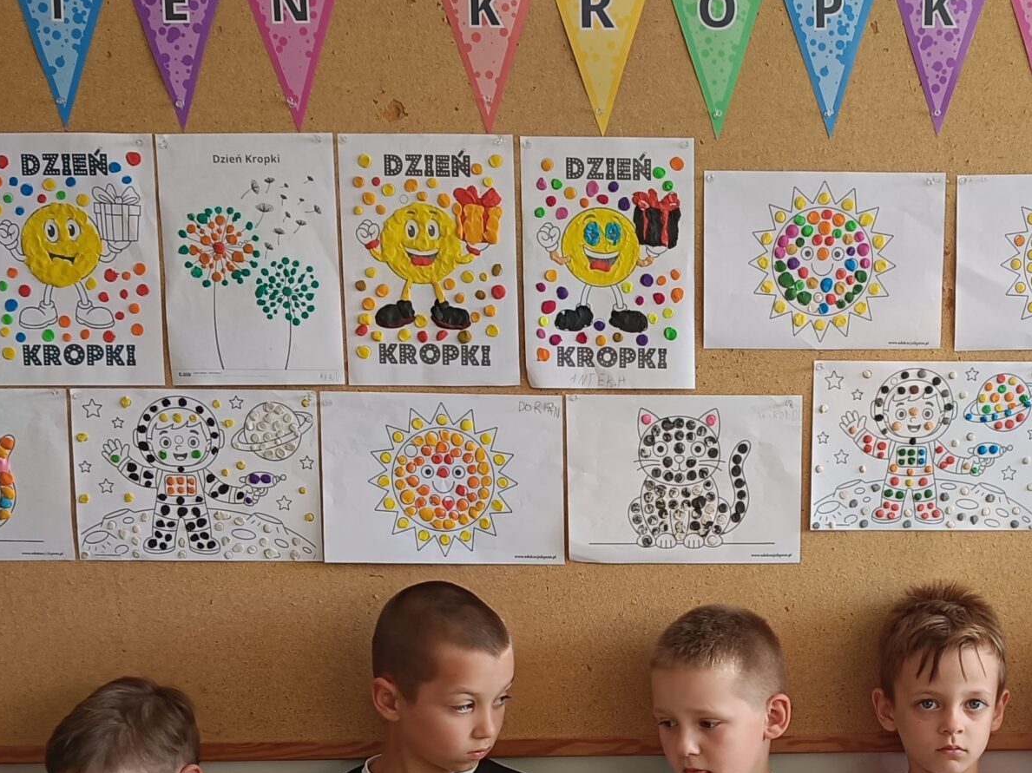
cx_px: 741
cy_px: 705
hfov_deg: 33.8
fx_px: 1669
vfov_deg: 25.2
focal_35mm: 56
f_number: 1.88
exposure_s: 1/100
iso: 320
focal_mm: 4.84
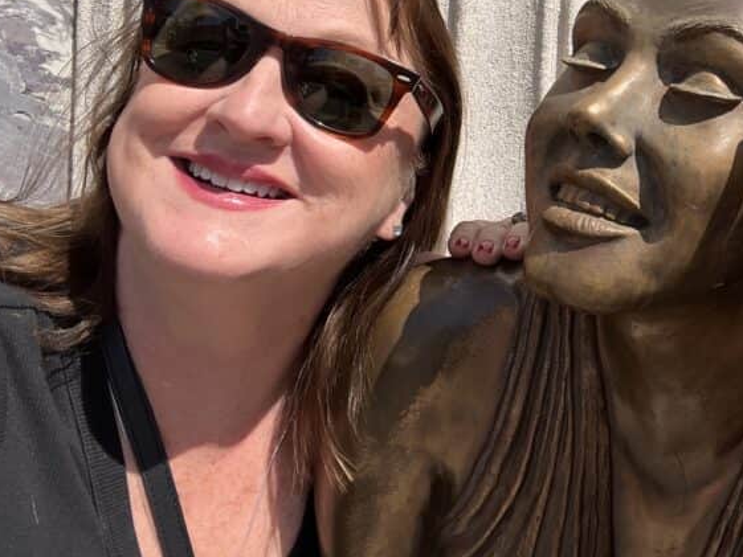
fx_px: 902
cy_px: 114
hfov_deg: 42.7
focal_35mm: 42
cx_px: 600
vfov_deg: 33.4
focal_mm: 2.71
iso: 32
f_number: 2.2
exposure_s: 1/964
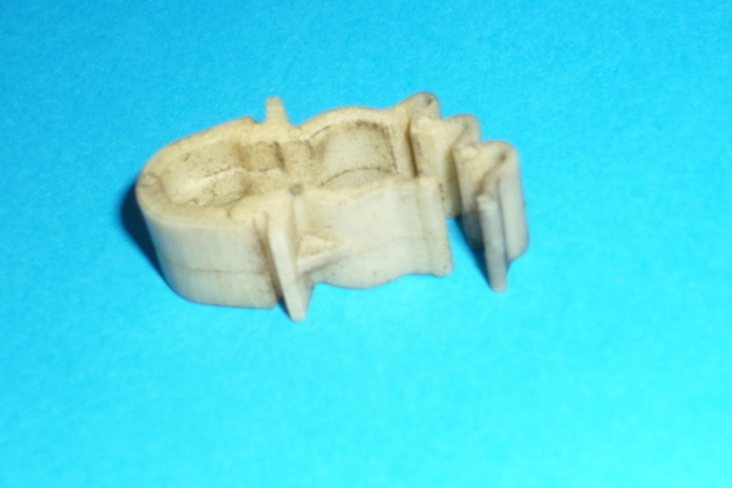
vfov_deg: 13.8
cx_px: 338
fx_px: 2013
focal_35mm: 99
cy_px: 235
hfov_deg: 20.6
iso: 100
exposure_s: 1/40
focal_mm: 8.6
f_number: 3.3
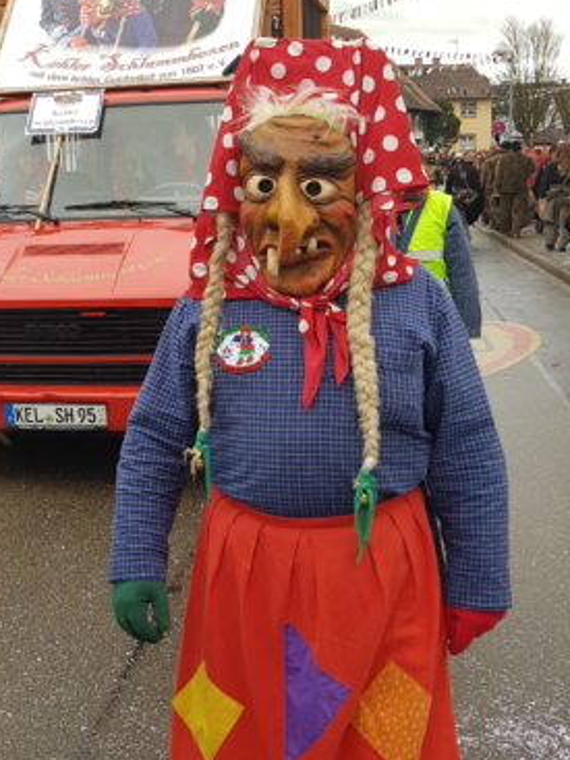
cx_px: 74
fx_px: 1098
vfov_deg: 38.1
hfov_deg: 28.2
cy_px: 318
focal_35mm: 50
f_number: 1.7
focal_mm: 4.2
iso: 50
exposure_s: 1/100
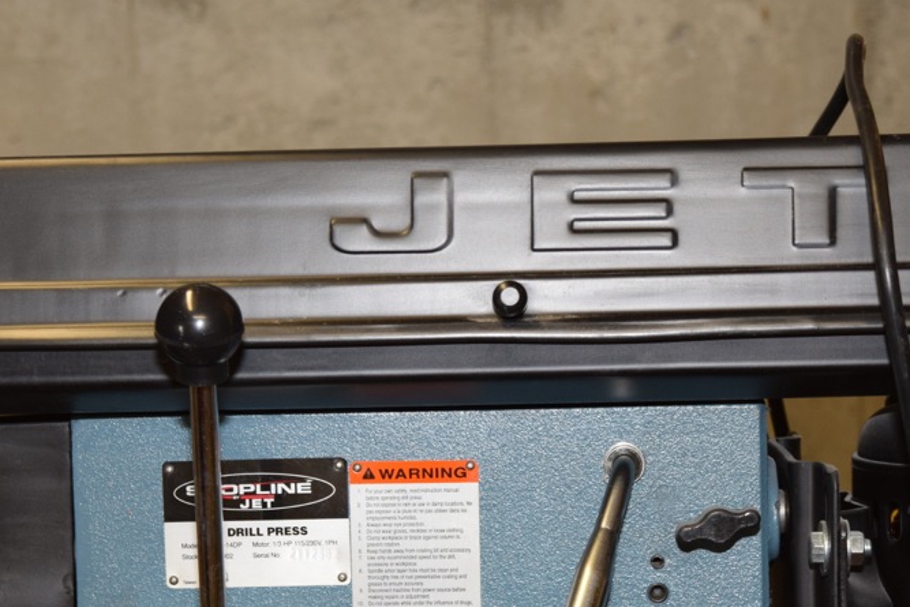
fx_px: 2730
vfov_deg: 12.7
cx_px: 347
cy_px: 449
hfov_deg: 18.9
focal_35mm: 108
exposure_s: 1/60
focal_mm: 48
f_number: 5.3
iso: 800
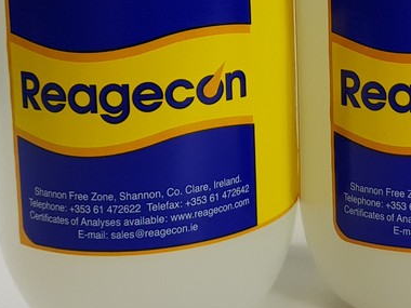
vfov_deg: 20.1
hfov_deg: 26.1
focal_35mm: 70
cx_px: 427
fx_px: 831
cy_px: -26
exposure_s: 1/212
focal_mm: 4.2
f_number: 1.7
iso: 40
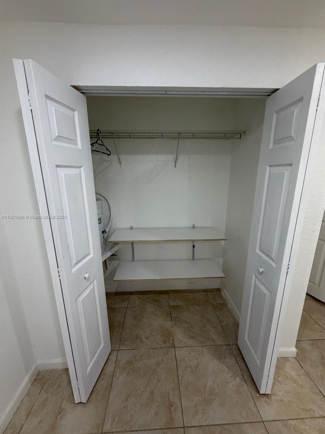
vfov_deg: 102.1
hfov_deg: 85.7
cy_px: 217
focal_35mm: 14
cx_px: 162
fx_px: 175
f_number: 2.2
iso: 250
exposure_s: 1/120
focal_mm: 2.22
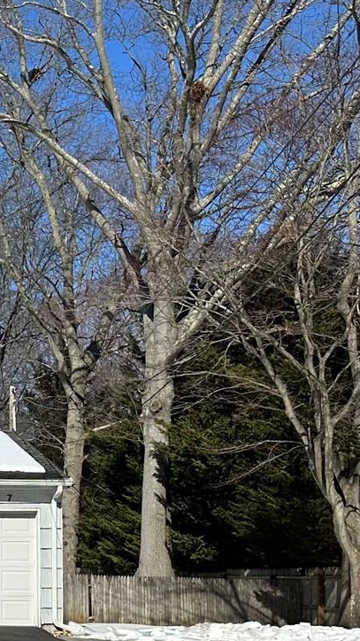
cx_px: -328
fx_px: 1256
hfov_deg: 14.1
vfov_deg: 27.8
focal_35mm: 74
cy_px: 539
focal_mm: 6.86
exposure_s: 1/10753
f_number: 1.78
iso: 80
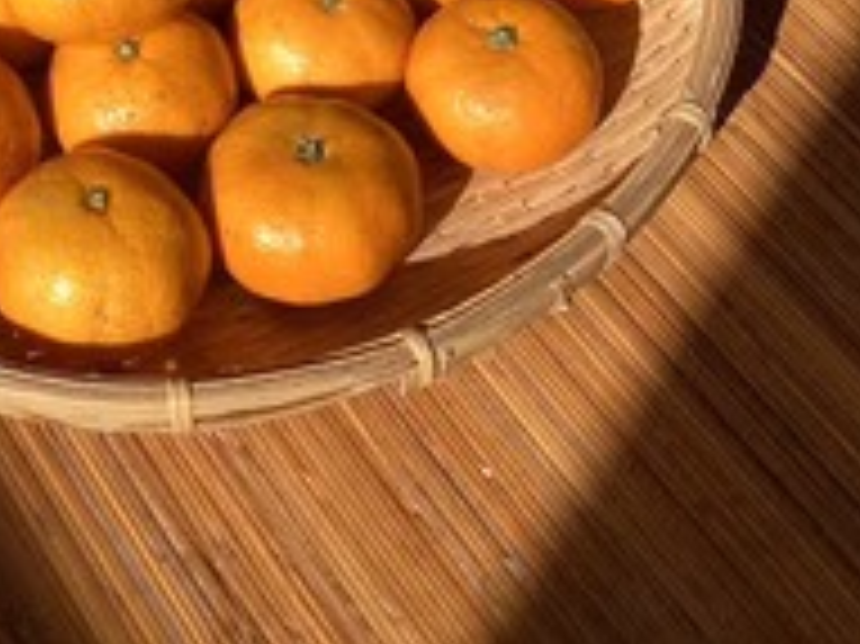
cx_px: 144
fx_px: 1614
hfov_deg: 29.0
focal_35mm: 65
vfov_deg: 21.6
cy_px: -27
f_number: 2.4
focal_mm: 3.3
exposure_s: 1/519
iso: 25
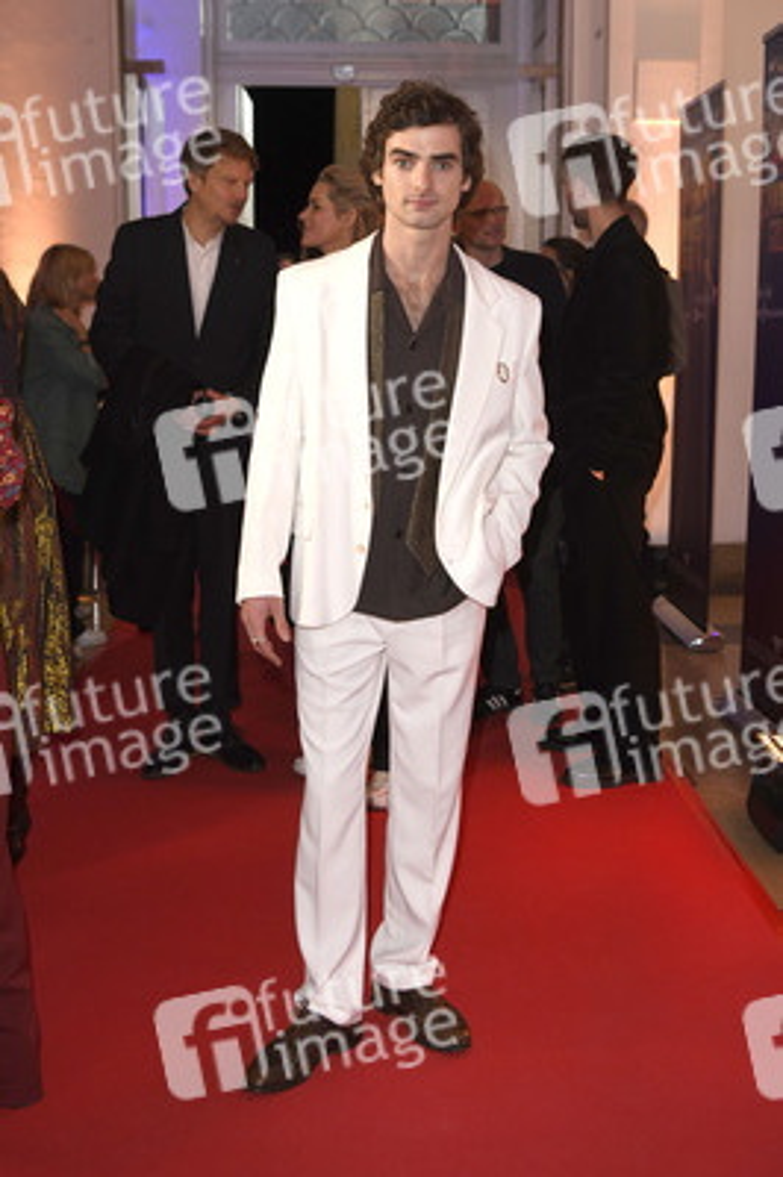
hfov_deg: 31.8
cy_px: 588
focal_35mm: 42
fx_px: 1373
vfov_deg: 46.4
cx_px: 392
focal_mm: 42
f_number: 4
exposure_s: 1/320
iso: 1250
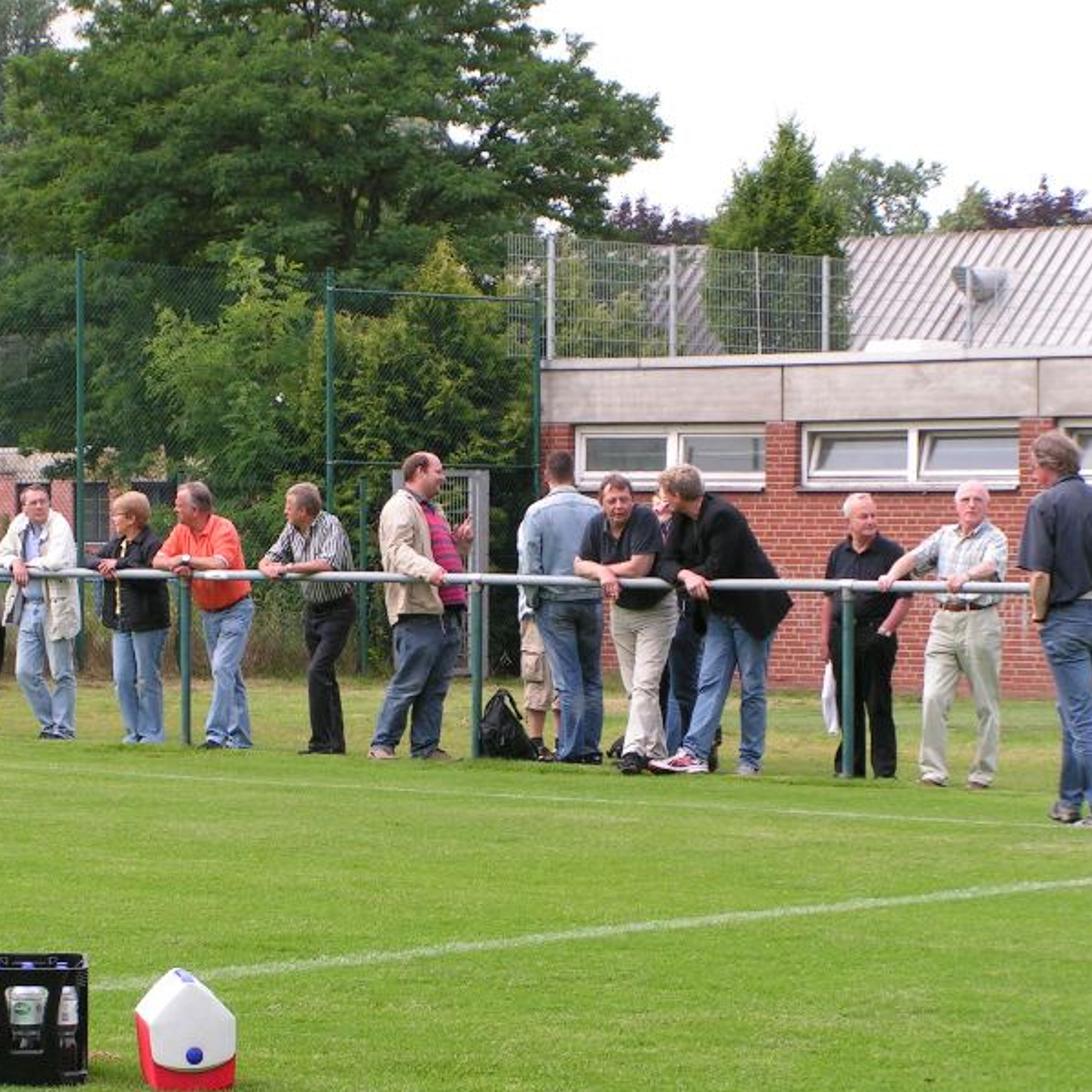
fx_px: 4390
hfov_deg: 14.2
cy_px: 546
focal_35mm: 123
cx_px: 369
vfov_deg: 14.2
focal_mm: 15.9
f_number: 5
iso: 50
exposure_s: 1/200
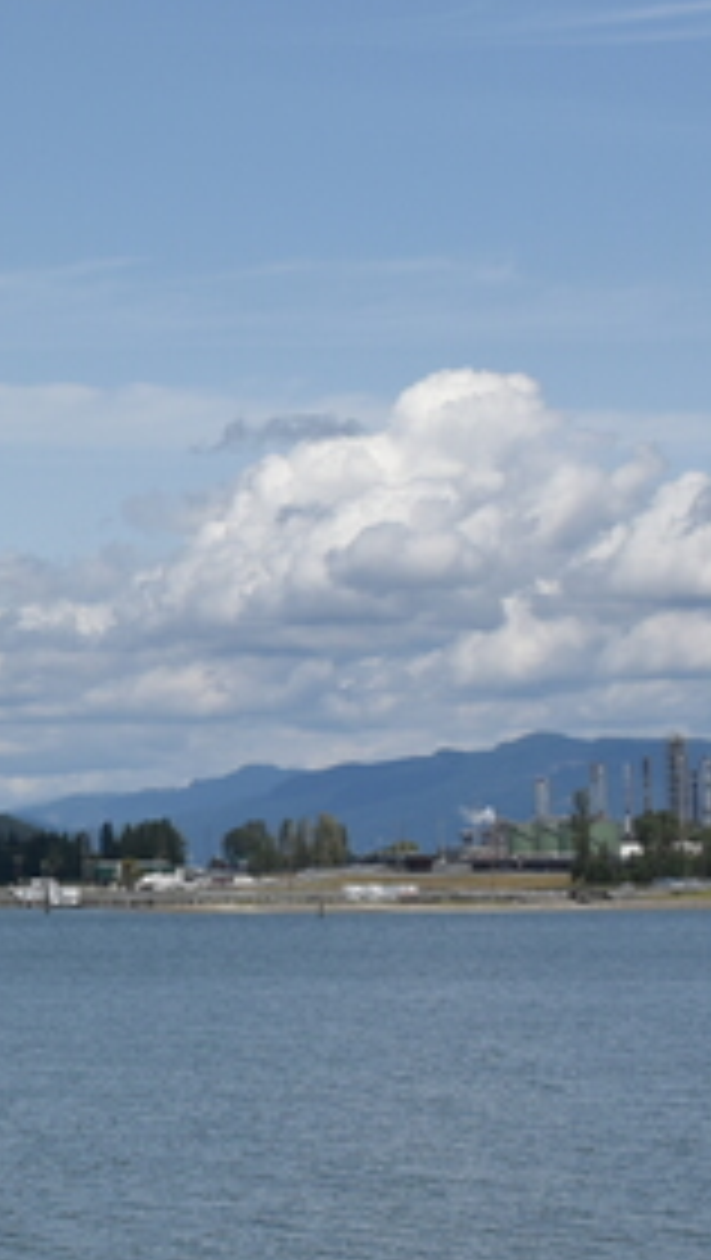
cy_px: 576
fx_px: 4480
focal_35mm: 134
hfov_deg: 8.5
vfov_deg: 16.0
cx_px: -860
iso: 100
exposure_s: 1/400
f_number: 10
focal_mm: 28
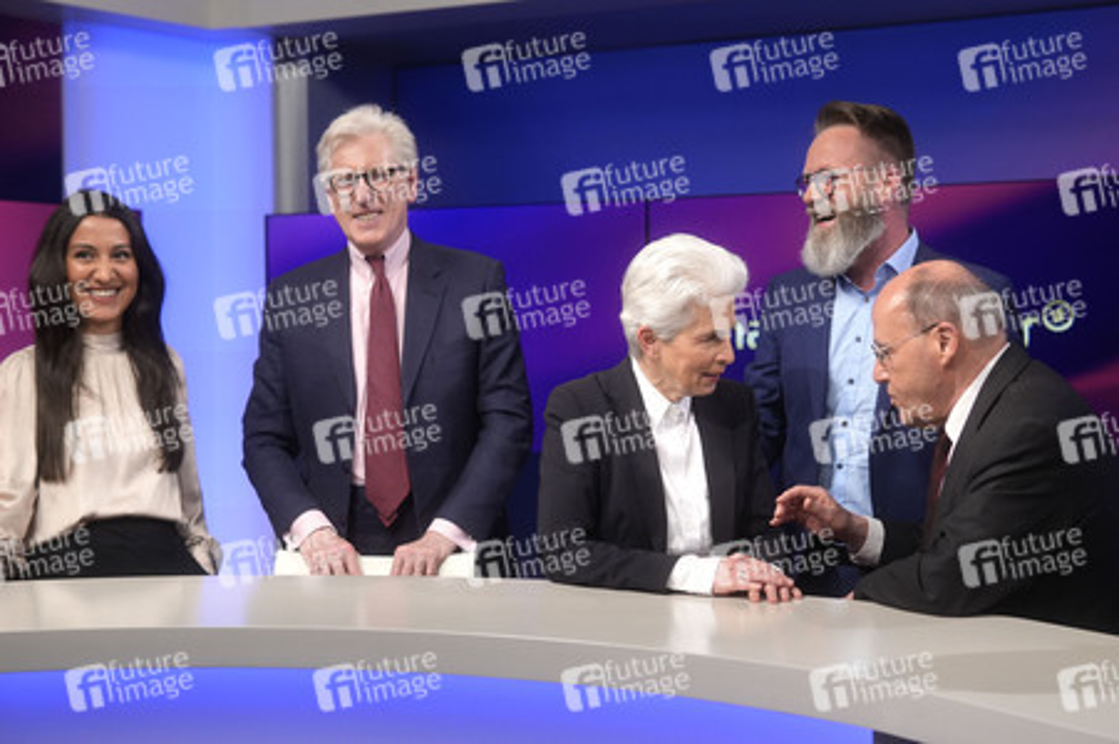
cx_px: 560
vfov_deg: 29.8
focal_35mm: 45
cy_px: 372
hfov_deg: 43.6
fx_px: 1398
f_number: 2.2
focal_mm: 30
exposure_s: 1/250
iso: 640
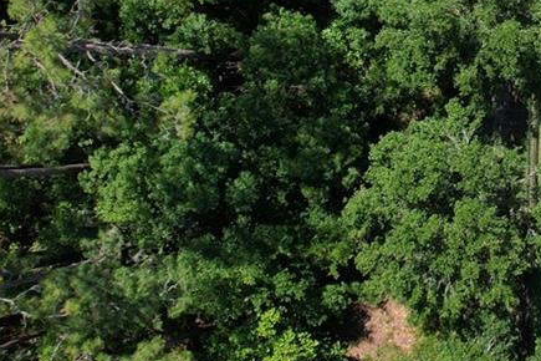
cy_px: -65
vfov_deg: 16.2
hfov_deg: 21.8
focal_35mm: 81
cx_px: 755
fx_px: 1217
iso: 110
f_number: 2.8
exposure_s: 1/400
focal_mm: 8.38
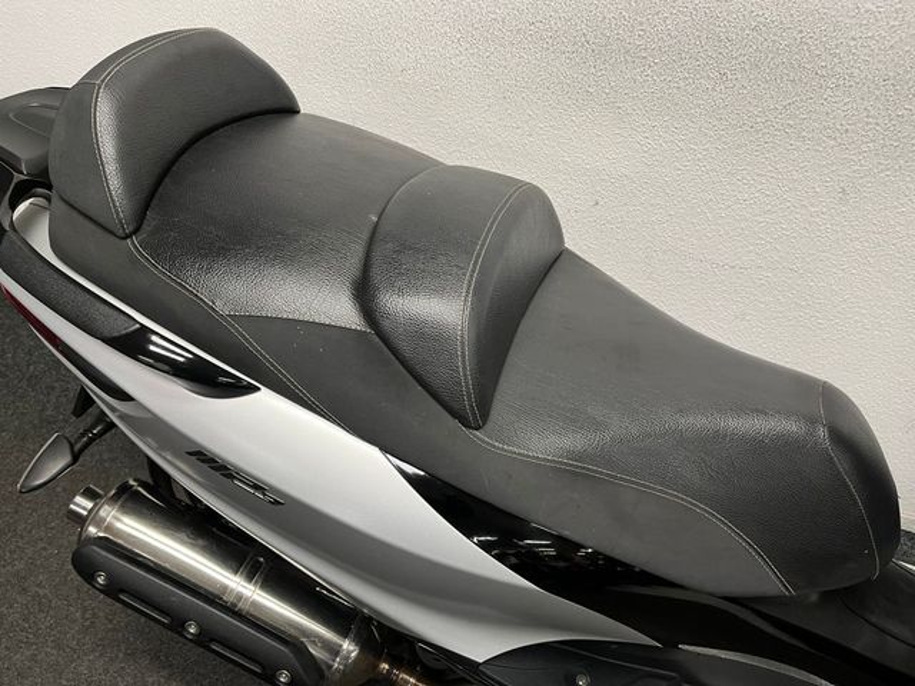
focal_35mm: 26
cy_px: 343
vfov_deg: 53.1
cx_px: 458
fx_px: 687
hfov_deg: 67.3
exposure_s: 1/50
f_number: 1.6
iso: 100
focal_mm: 5.1
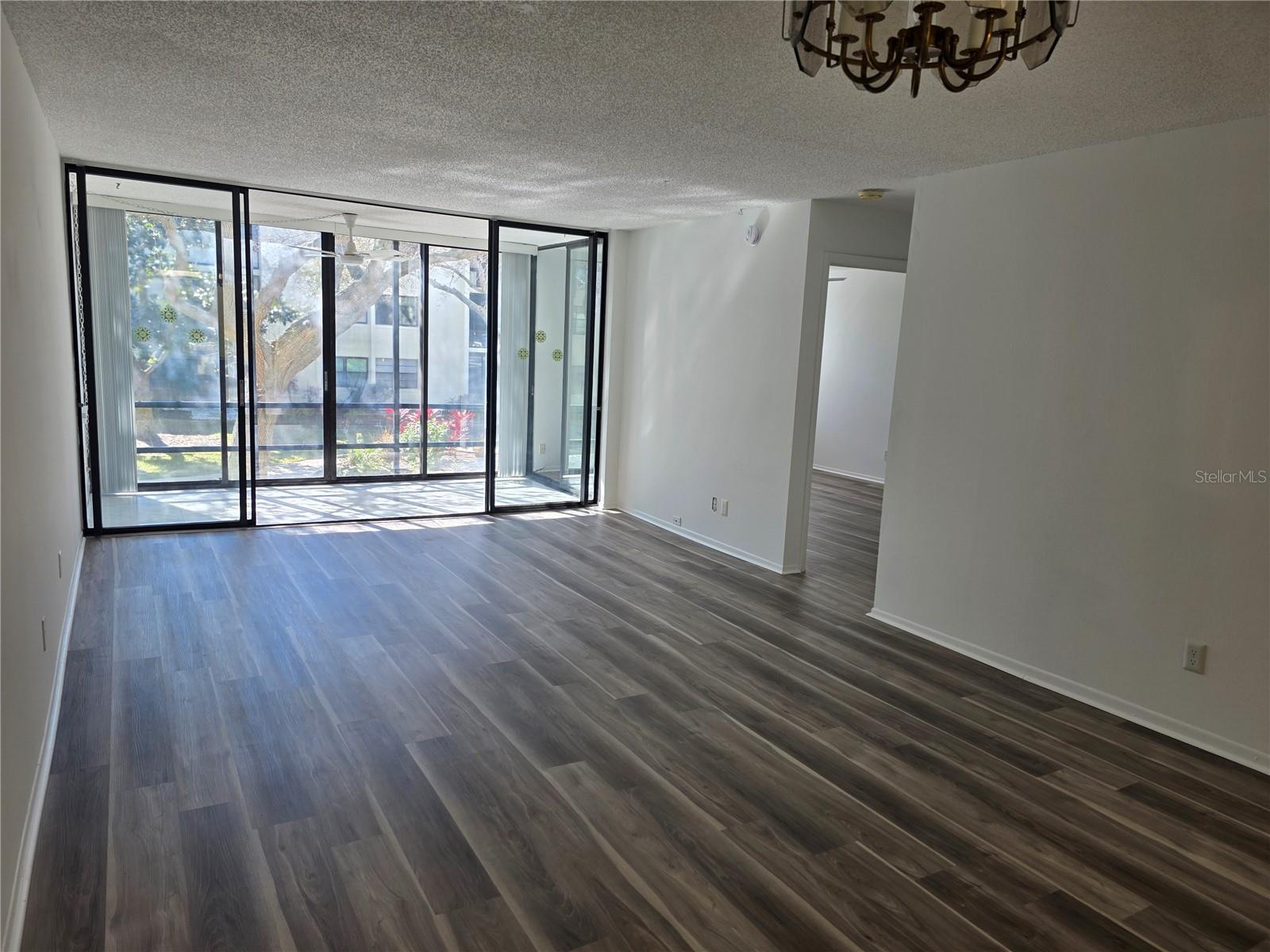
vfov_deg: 58.9
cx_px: 635
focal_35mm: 23
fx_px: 844
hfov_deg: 73.9
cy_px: 476
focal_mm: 6.3
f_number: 1.7
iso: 40
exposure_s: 1/120
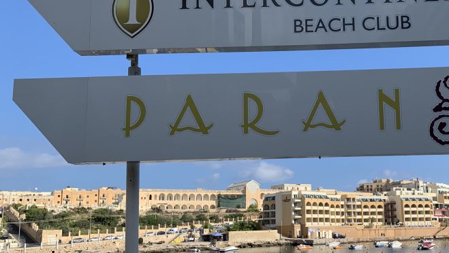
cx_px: 321
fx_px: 524
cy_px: 130
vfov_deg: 27.1
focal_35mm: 44
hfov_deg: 45.2
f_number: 1.8
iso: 25
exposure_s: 1/2421
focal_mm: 4.25
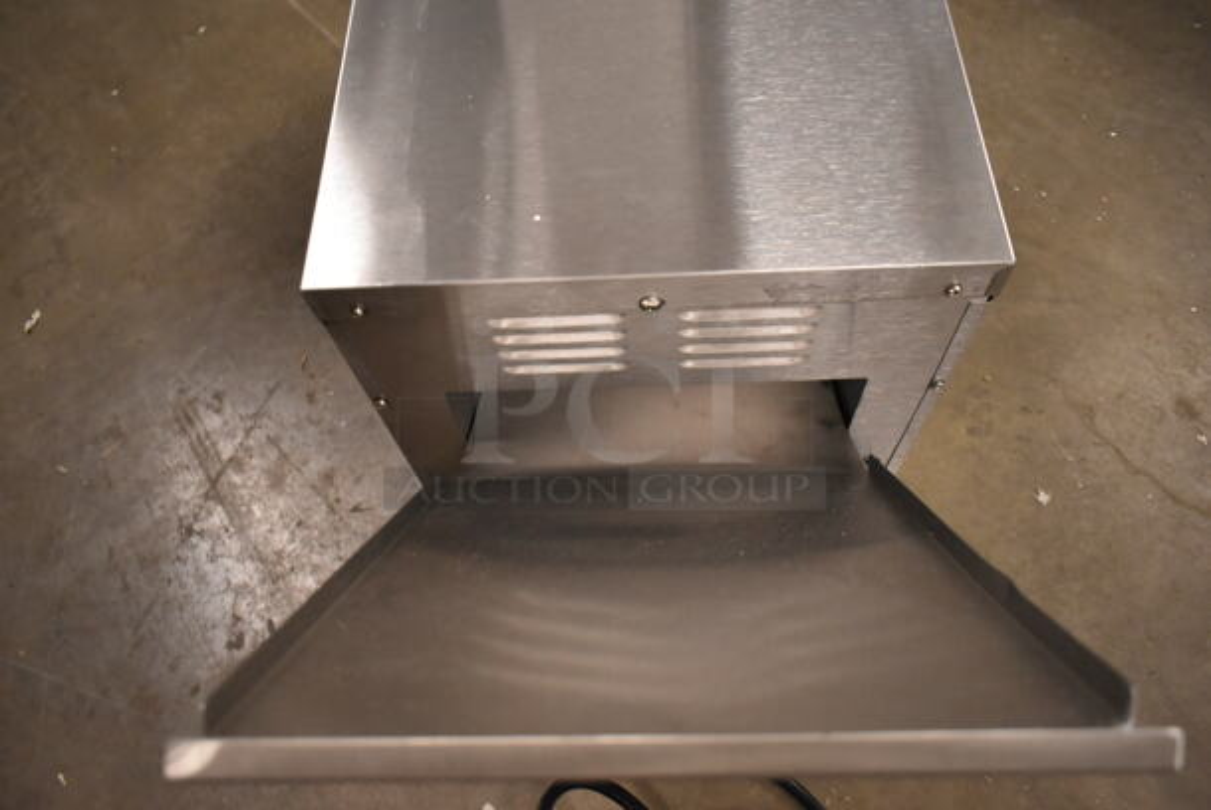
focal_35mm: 27
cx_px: 606
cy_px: 405
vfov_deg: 48.0
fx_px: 909
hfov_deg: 67.3
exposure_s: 1/125
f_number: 3.5
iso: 2500
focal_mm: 18
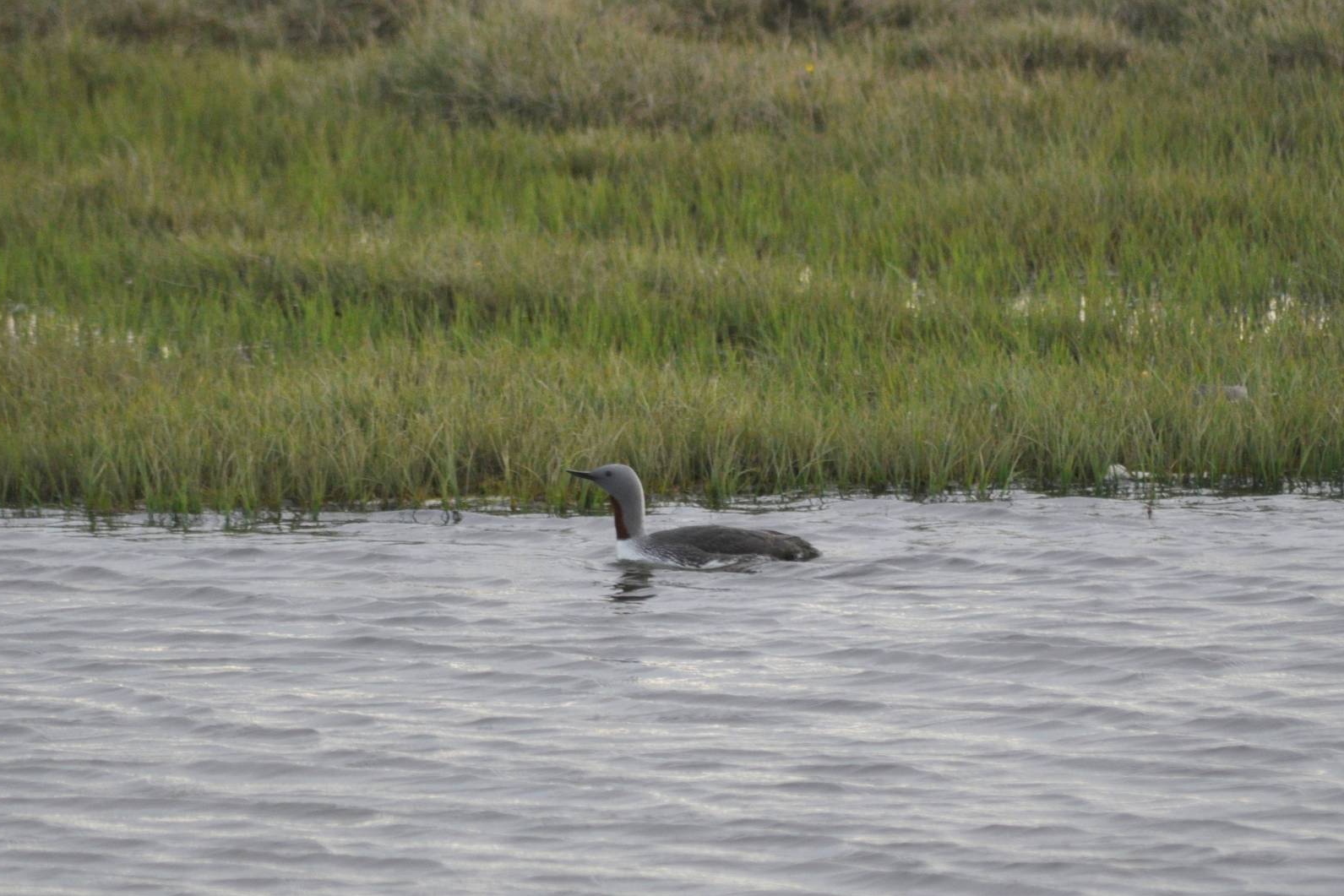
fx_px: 16875
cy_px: 448
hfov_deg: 4.6
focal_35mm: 452
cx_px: 669
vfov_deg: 3.0
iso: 800
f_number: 5.6
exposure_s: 1/500
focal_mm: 300
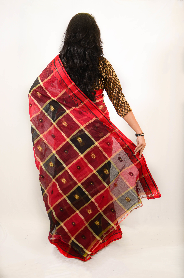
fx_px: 404
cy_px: 139
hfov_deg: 25.6
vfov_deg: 37.9
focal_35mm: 52
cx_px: 92
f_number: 1.8
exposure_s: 1/250
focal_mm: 35
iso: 100
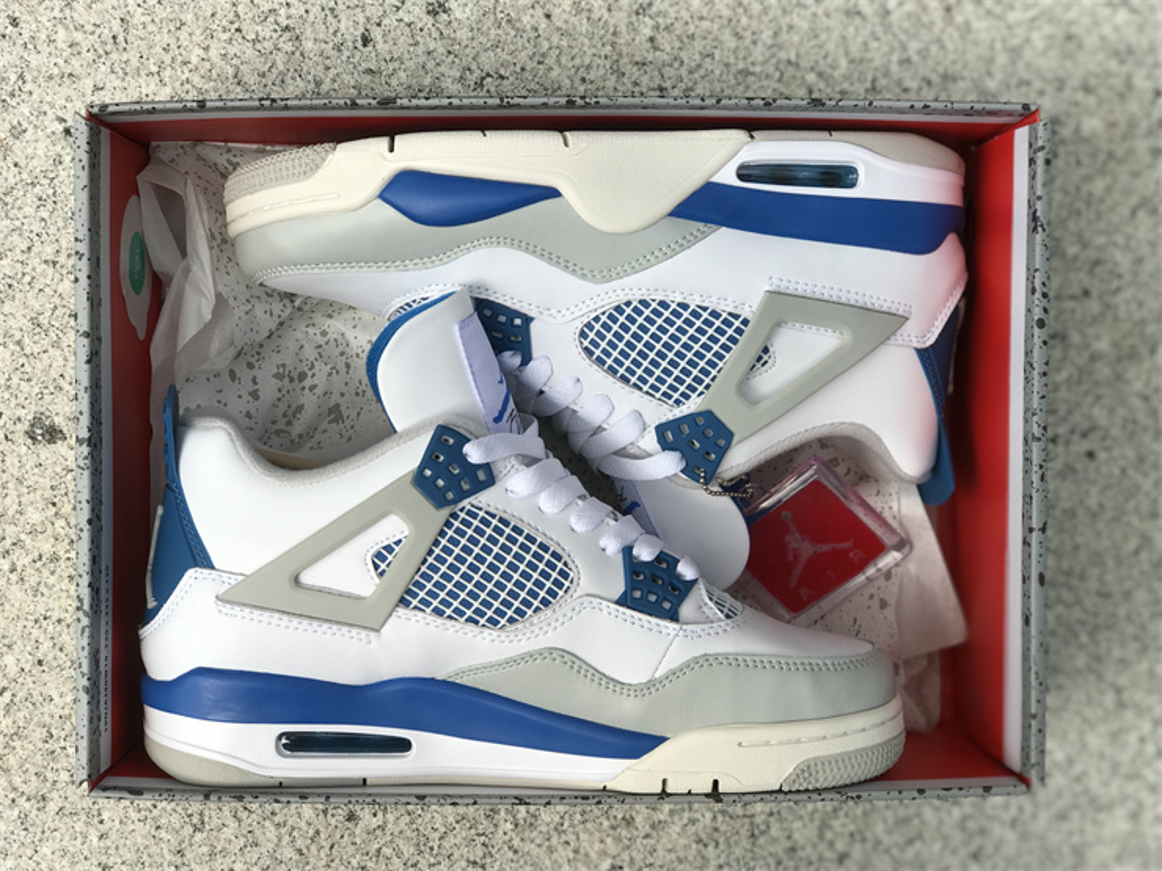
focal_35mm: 57
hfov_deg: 33.8
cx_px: 581
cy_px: 436
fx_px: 1913
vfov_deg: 25.7
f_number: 2.8
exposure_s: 1/441
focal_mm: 6.6
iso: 20
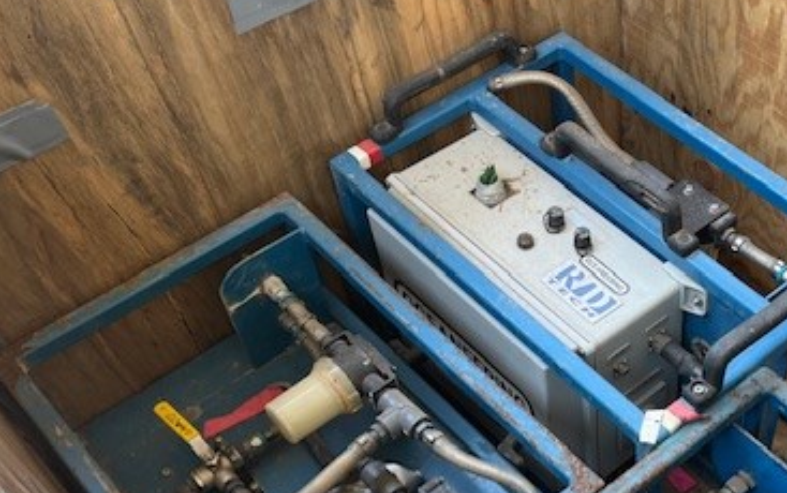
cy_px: 448
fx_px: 1030
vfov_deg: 26.0
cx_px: 600
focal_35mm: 48
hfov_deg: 40.5
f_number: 1.6
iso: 32
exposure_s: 1/122
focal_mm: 5.1
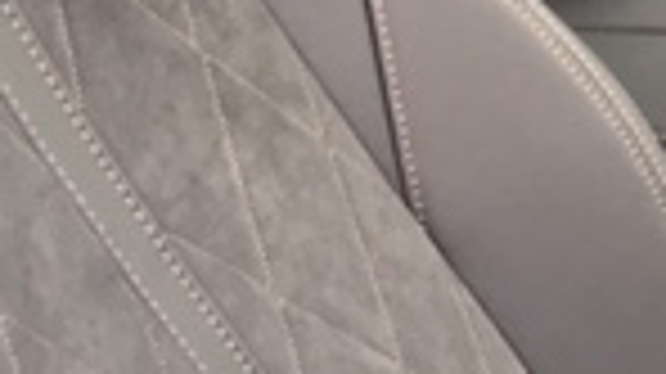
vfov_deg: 8.8
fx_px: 2418
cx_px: 1035
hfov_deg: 14.5
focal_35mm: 137
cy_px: 63
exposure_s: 1/30
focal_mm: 4.15
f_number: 2.2
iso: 25
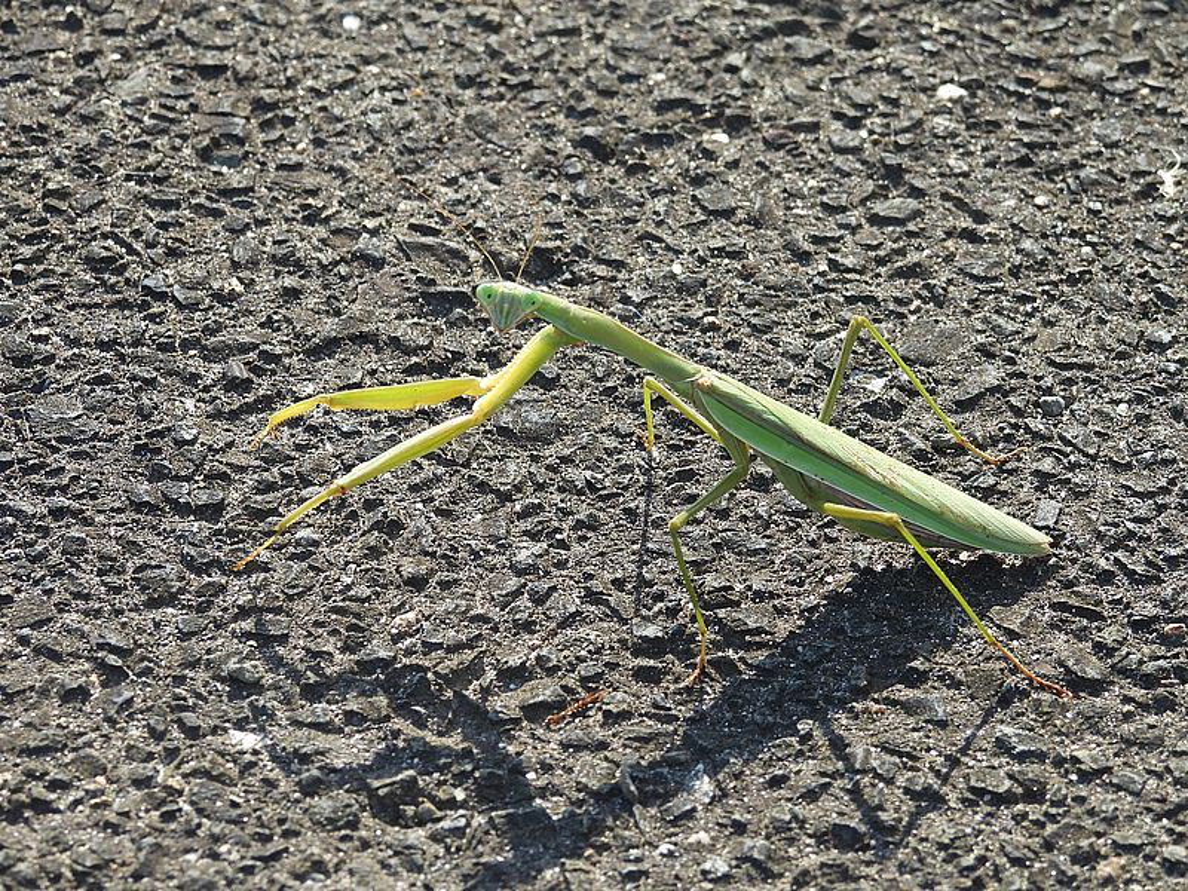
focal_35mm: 170
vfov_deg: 8.7
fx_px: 5834
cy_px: 446
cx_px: 594
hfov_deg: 11.6
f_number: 4.5
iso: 100
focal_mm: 30.3
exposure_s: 1/125
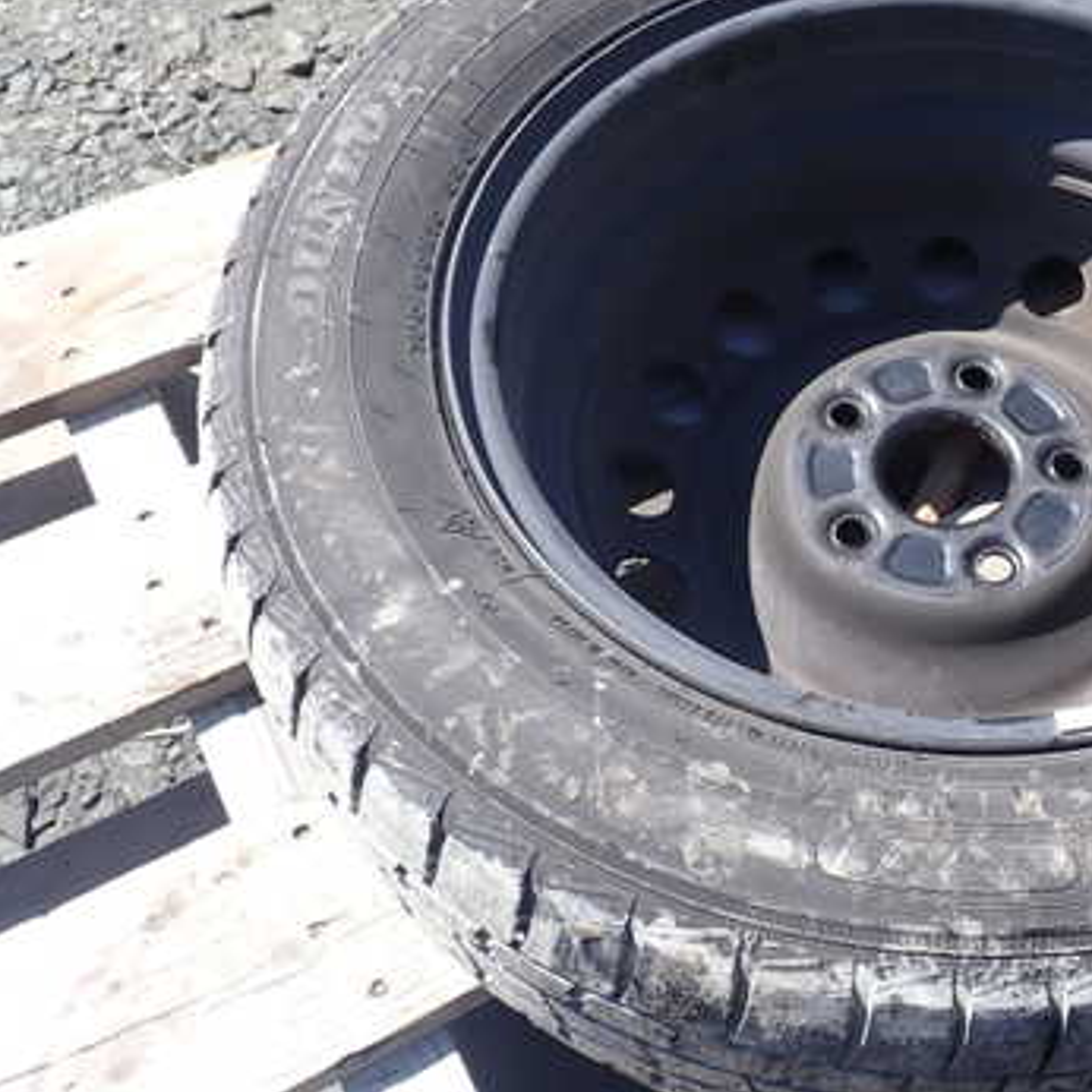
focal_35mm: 46
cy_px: 492
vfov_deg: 36.8
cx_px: 941
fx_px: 1642
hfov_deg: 35.1
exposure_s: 1/400
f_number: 3.2
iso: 100
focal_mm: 5.4
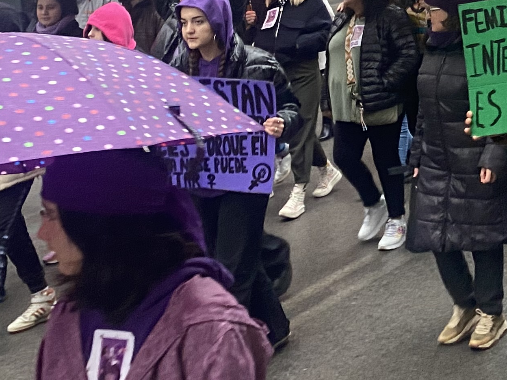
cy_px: -122
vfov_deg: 16.5
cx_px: 646
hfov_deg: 21.3
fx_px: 1230
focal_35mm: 84
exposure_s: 1/51
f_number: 1.8
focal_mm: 4.25
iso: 100
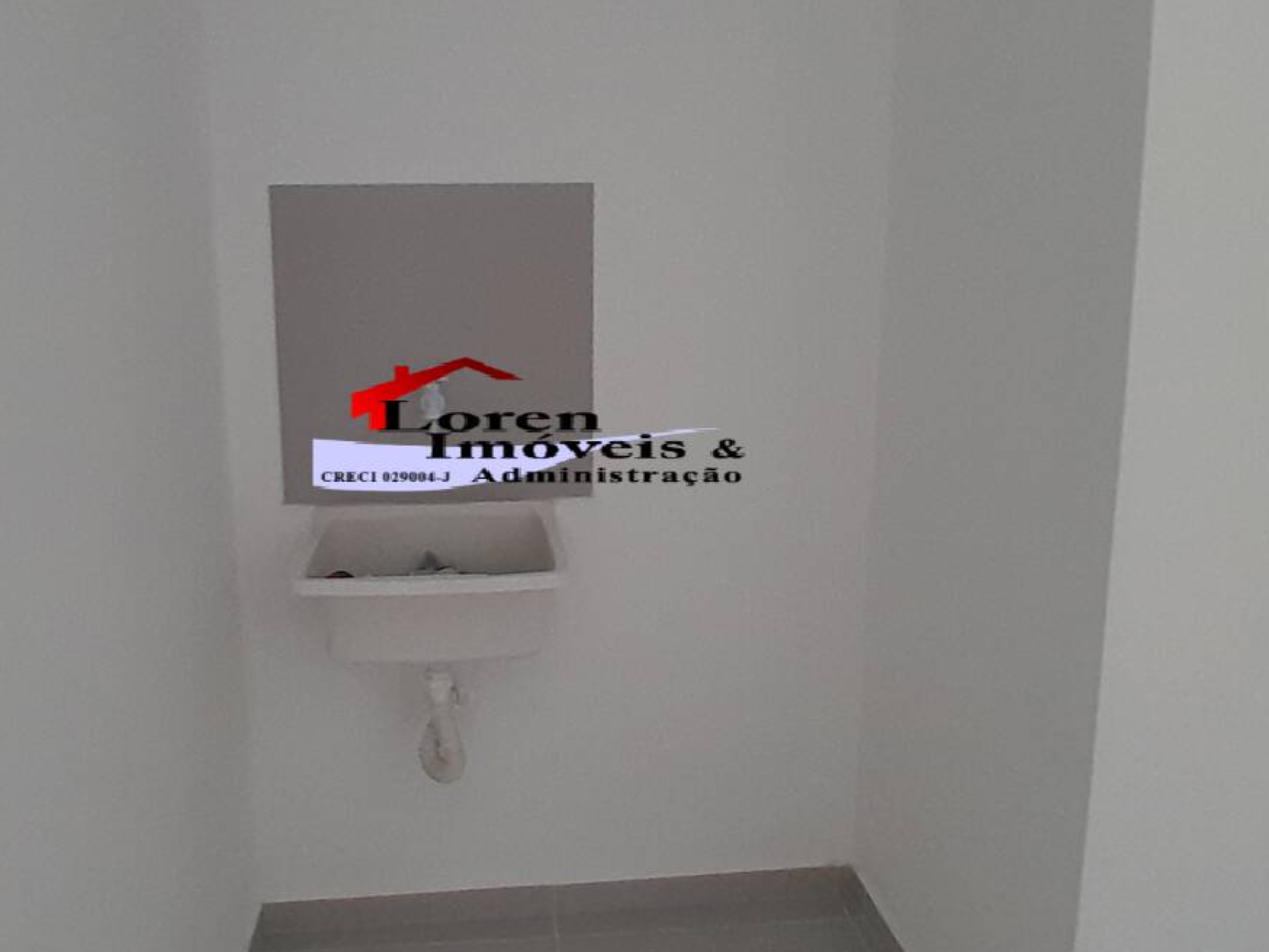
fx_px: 1027
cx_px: 530
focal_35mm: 28
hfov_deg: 63.0
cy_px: 421
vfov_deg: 49.7
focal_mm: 1.46
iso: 125
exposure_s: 1/40
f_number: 2.2
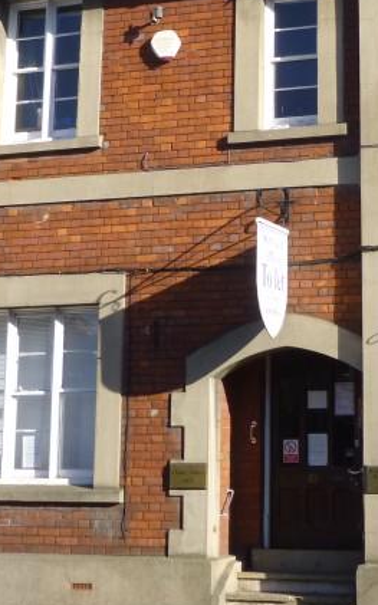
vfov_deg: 25.5
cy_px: 141
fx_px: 1319
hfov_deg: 16.2
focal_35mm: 80
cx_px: 315
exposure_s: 1/400
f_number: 3.4
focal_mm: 5.6
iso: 100
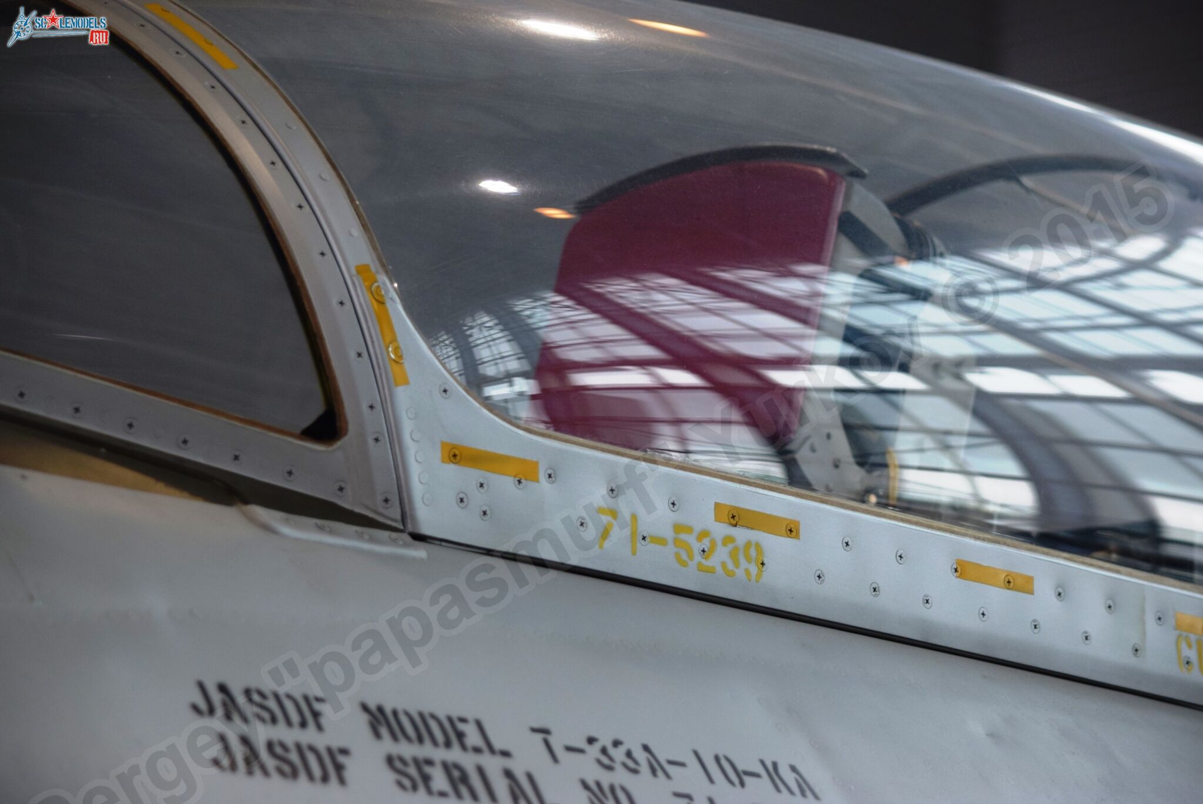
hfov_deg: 14.9
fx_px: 4615
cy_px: 402
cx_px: 602
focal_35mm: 138
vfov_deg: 10.0
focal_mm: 92
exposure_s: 1/60
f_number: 4.5
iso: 560
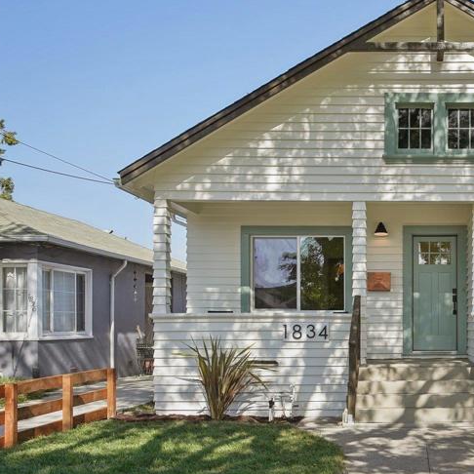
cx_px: 437
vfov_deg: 39.1
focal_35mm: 43
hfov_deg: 36.4
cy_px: 254
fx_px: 666
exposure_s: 1/750
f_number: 8
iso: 400
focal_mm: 24
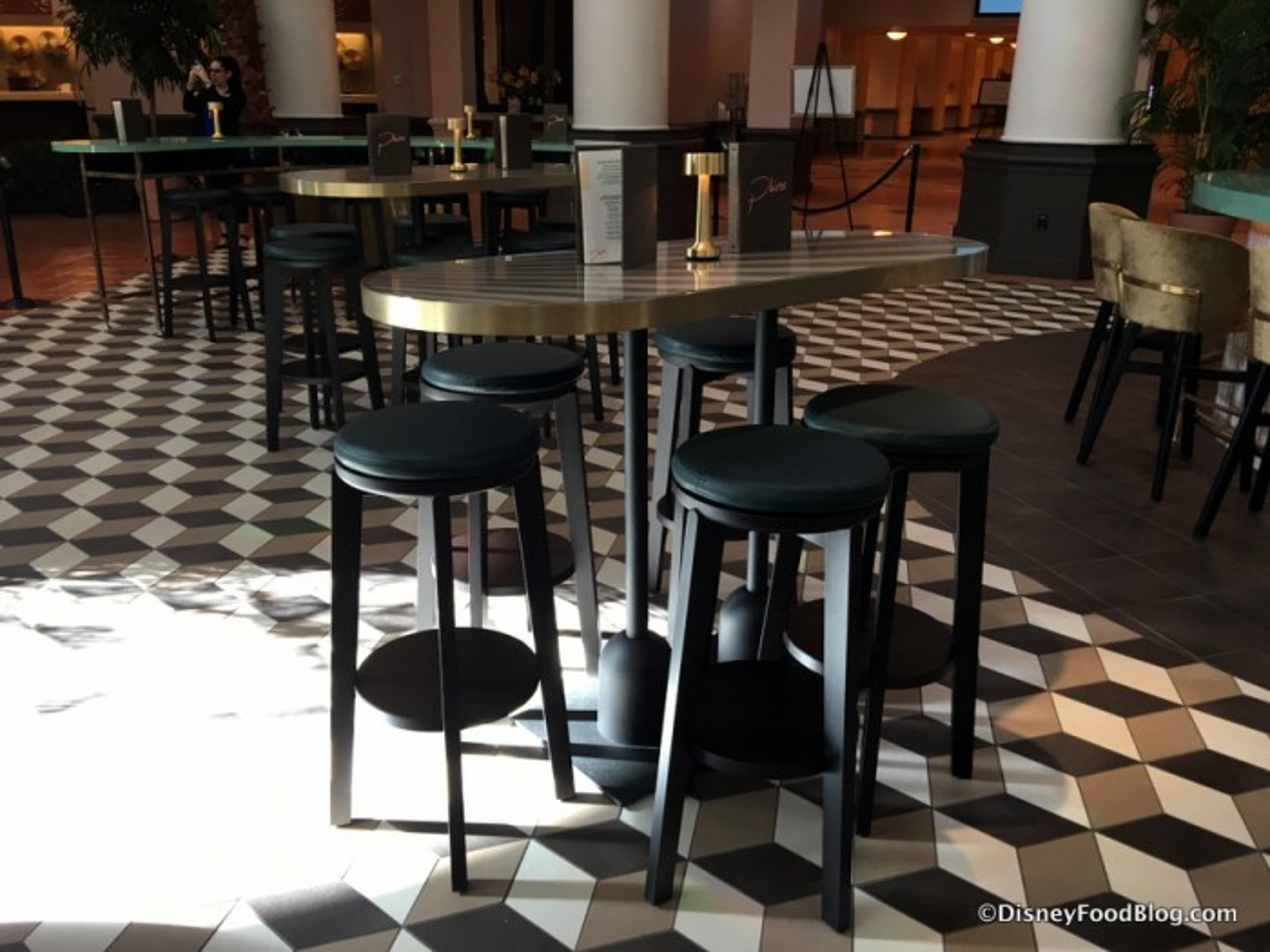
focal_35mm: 29
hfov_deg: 61.7
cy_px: 476
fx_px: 1064
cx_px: 635
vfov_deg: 48.2
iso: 25
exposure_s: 1/15
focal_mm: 4.15
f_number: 2.2
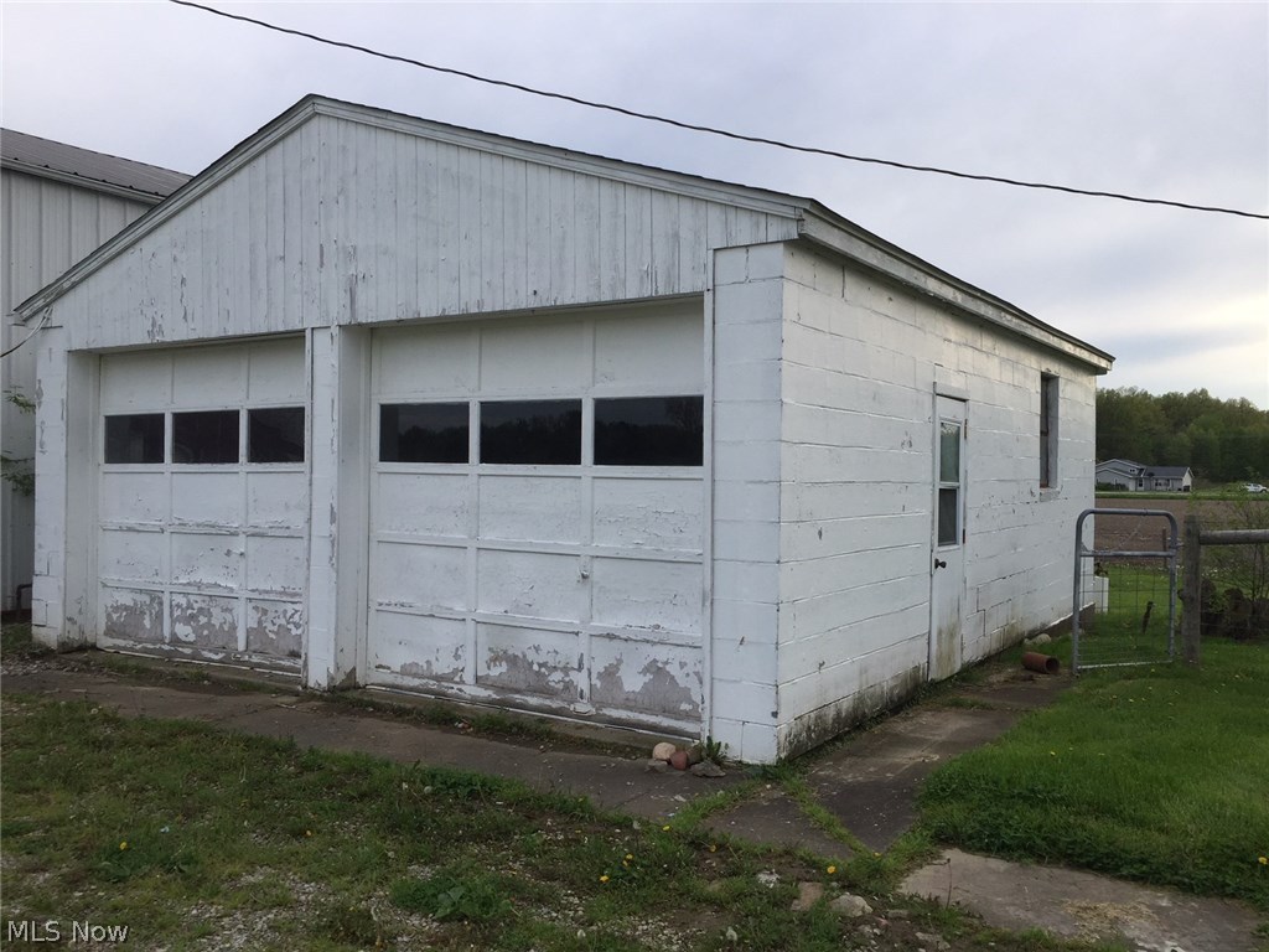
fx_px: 1063
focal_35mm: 29
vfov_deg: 48.2
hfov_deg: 61.7
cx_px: 634
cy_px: 476
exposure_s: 1/775
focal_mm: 4.15
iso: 32
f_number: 2.2
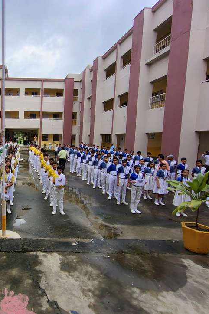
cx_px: 22
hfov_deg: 49.2
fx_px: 200
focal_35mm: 23
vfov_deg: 76.1
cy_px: 153
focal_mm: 1.66
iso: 100
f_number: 2.2
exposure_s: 1/254
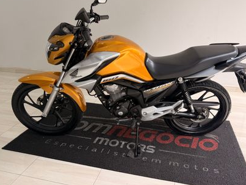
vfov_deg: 49.7
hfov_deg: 63.2
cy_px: 80
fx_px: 199
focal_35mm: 28
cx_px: 137
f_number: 1.78
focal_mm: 6.76
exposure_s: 1/228
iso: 80
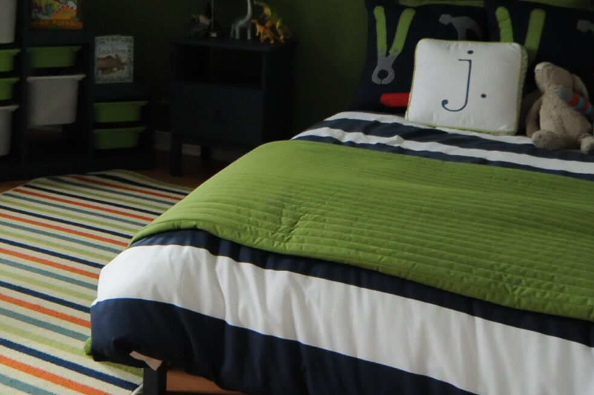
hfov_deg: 39.8
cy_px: -20
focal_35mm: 47
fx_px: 775
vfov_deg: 26.7
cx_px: 96
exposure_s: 1/30
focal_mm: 12
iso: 900
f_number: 4
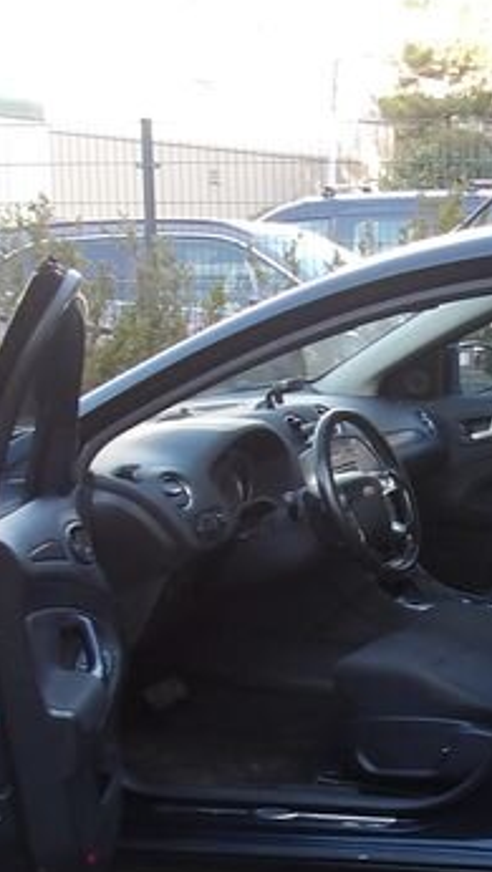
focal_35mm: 87
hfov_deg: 13.1
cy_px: 582
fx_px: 2015
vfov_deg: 24.3
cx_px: 742
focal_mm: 4.9
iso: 100
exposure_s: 1/72
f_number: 3
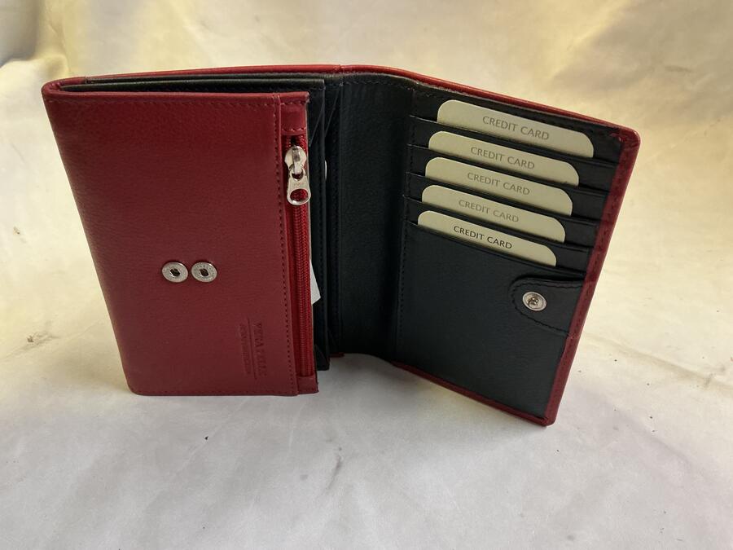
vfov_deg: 48.2
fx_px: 614
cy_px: 275
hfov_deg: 61.7
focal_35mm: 29
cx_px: 366
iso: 250
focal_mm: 3
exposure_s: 1/50
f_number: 1.8
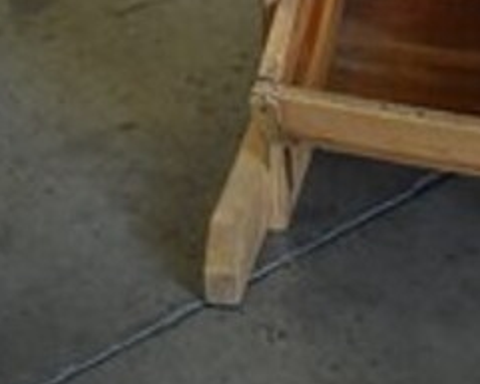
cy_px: -501
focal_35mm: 123
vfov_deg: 10.9
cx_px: 556
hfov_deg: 15.2
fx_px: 1745
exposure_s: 1/125
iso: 900
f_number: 3.8
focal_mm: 23
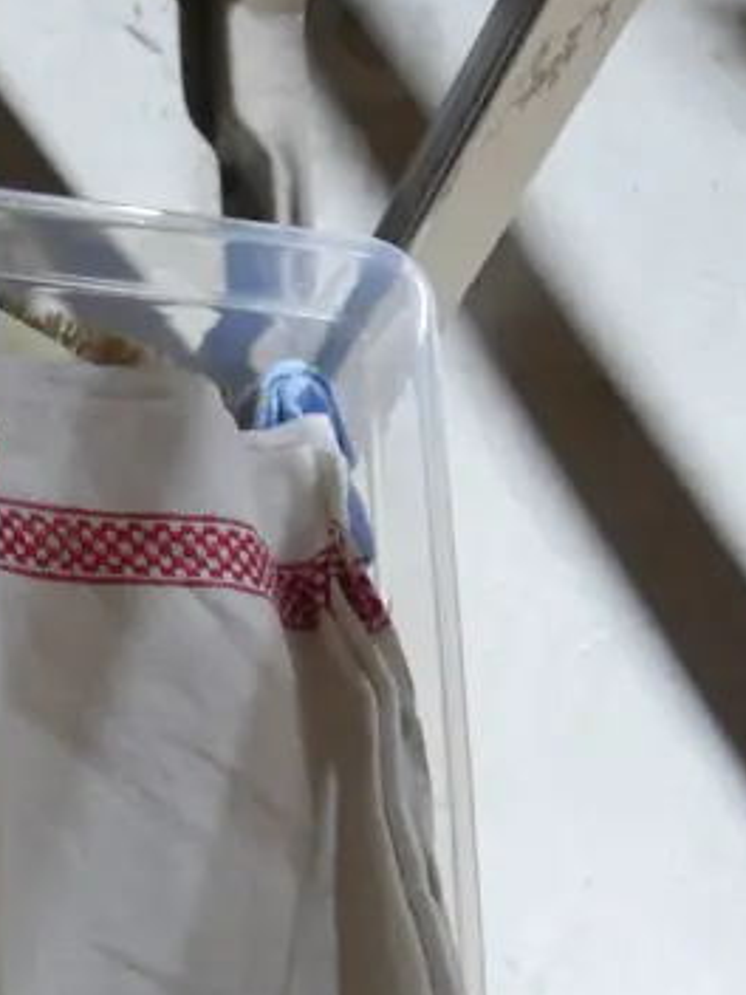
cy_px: 758
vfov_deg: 19.7
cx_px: -171
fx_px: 2845
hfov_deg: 14.4
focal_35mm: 99
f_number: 4
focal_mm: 17
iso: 1600
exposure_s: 1/60
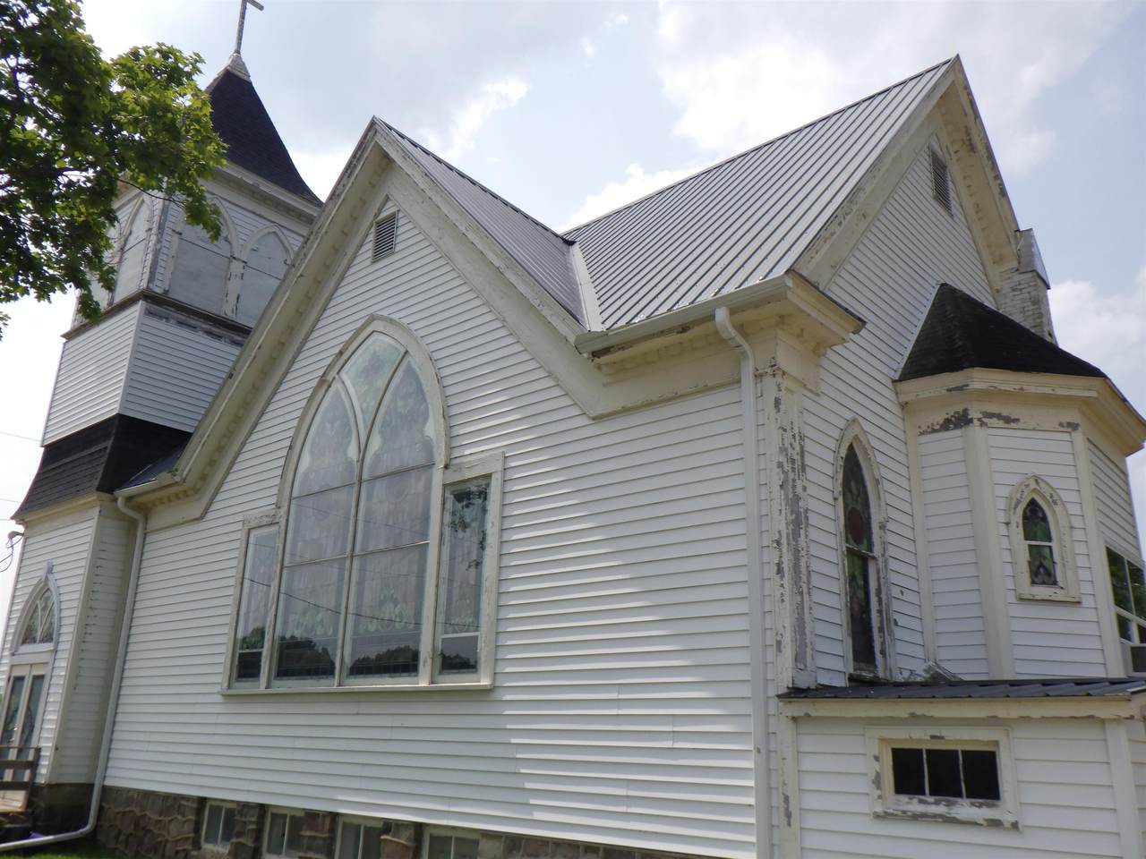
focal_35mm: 28
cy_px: 430
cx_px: 573
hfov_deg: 63.4
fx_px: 927
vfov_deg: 49.7
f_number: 4.2
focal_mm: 5
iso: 125
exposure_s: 1/1250
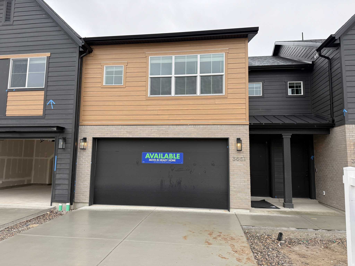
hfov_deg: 71.6
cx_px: 178
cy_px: 133
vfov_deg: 56.8
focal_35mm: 24
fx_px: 246
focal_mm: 6.76
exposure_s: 1/627
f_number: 1.78
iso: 100
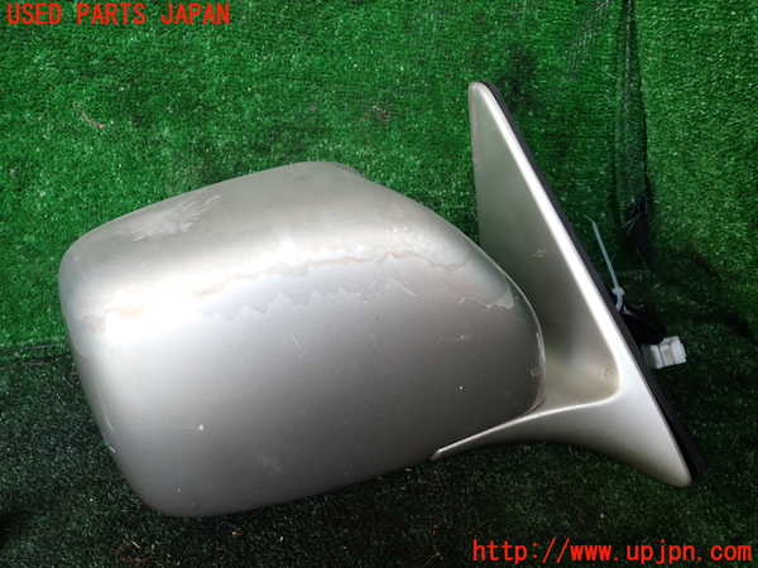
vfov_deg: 46.8
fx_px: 657
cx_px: 379
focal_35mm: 30
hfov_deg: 60.0
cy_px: 284
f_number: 2.3
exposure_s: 1/100
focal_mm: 5.4
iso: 100
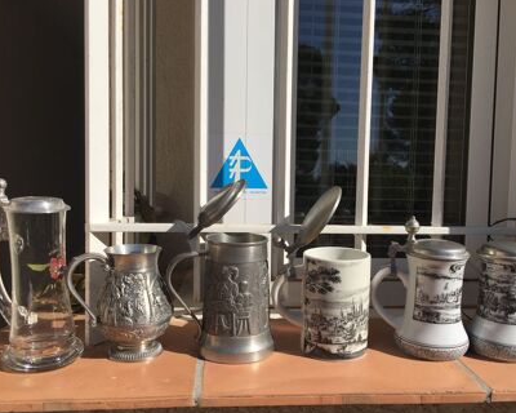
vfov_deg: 43.3
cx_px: 280
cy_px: 227
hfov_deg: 52.8
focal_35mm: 34
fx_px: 519
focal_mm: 4.15
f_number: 2.2
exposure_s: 1/3300
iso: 32
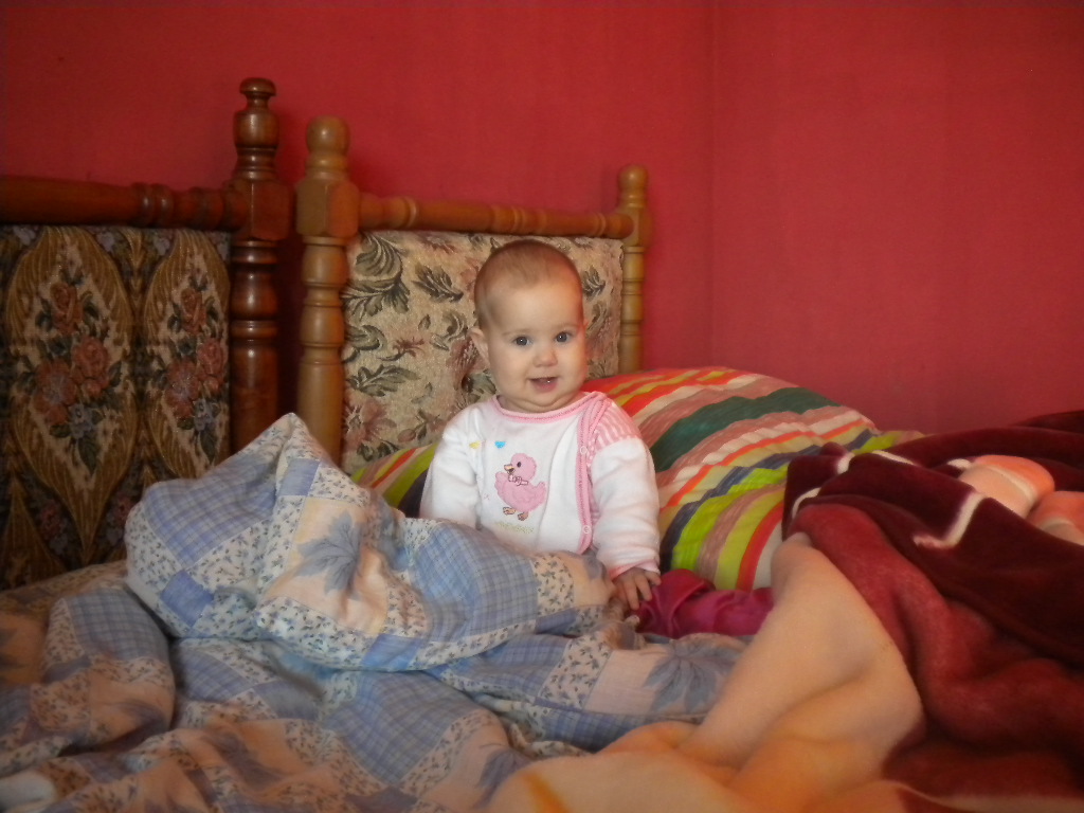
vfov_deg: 40.7
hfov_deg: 52.6
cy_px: 406
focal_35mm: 35
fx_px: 1096
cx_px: 542
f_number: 3.1
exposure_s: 1/35.3
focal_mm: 6.3
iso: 400
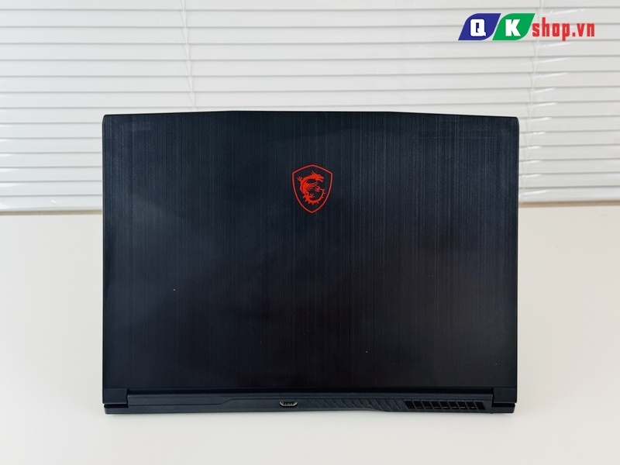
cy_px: 232
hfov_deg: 39.7
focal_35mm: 48
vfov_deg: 30.3
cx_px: 310
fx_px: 860
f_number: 1.78
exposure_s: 1/50
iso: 125
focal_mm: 6.76
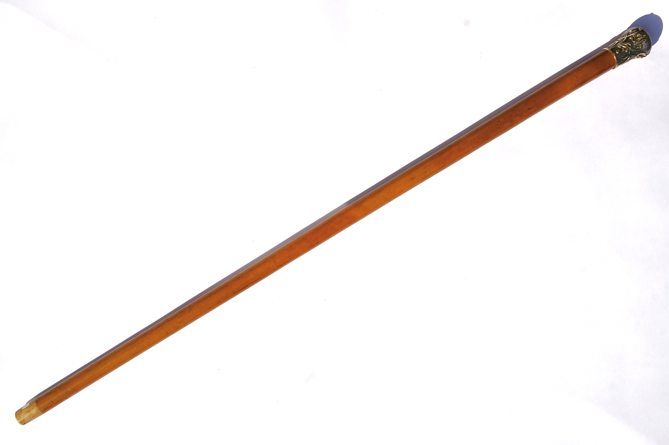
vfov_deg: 39.9
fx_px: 613
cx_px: 334
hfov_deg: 57.3
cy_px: 222
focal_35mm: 33
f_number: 14
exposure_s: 1/400
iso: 100
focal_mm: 22
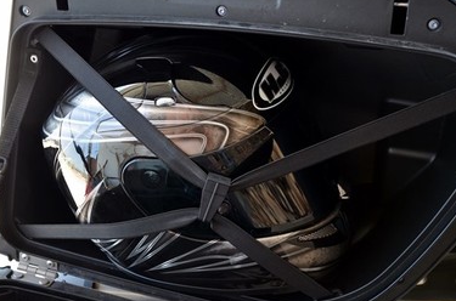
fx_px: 682
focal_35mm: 54
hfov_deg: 37.0
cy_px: 157
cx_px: 223
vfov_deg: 24.9
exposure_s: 1/20
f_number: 4.2
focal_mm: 30
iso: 100
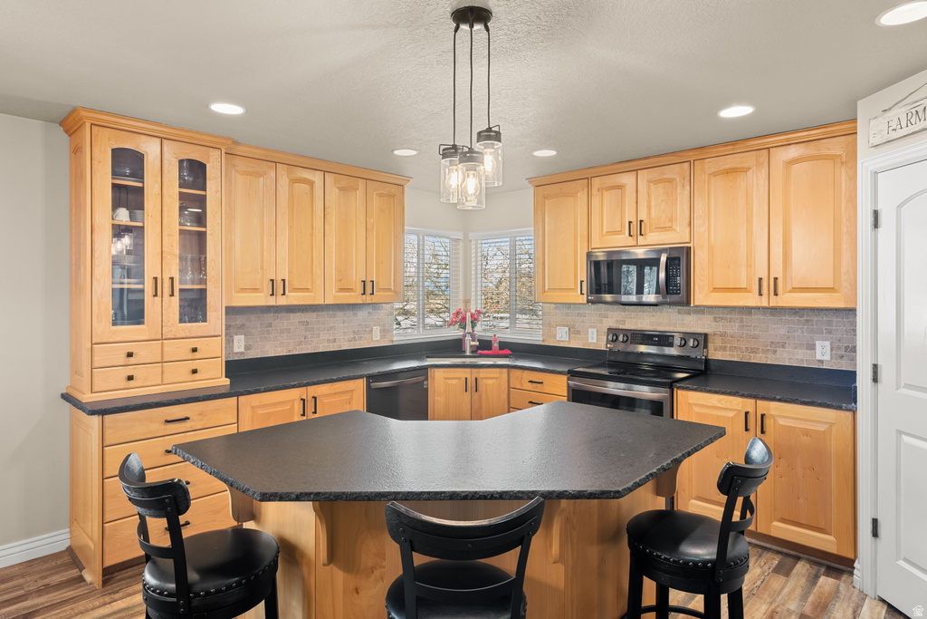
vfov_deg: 61.9
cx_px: 464
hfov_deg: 84.0
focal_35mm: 20
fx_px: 515
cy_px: 310
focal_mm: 20
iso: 400
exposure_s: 1/1.67
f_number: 9
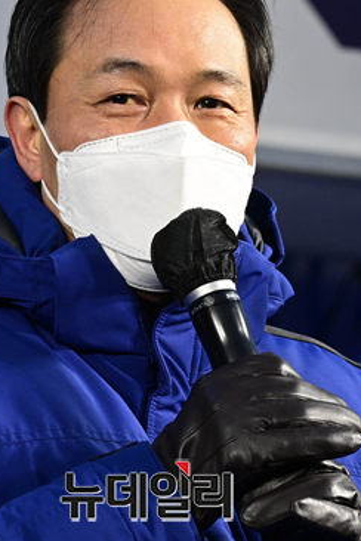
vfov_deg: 7.6
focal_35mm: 271
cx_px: 144
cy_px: 233
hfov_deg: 5.1
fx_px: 4076
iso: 2800
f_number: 7.1
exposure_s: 1/500
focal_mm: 155
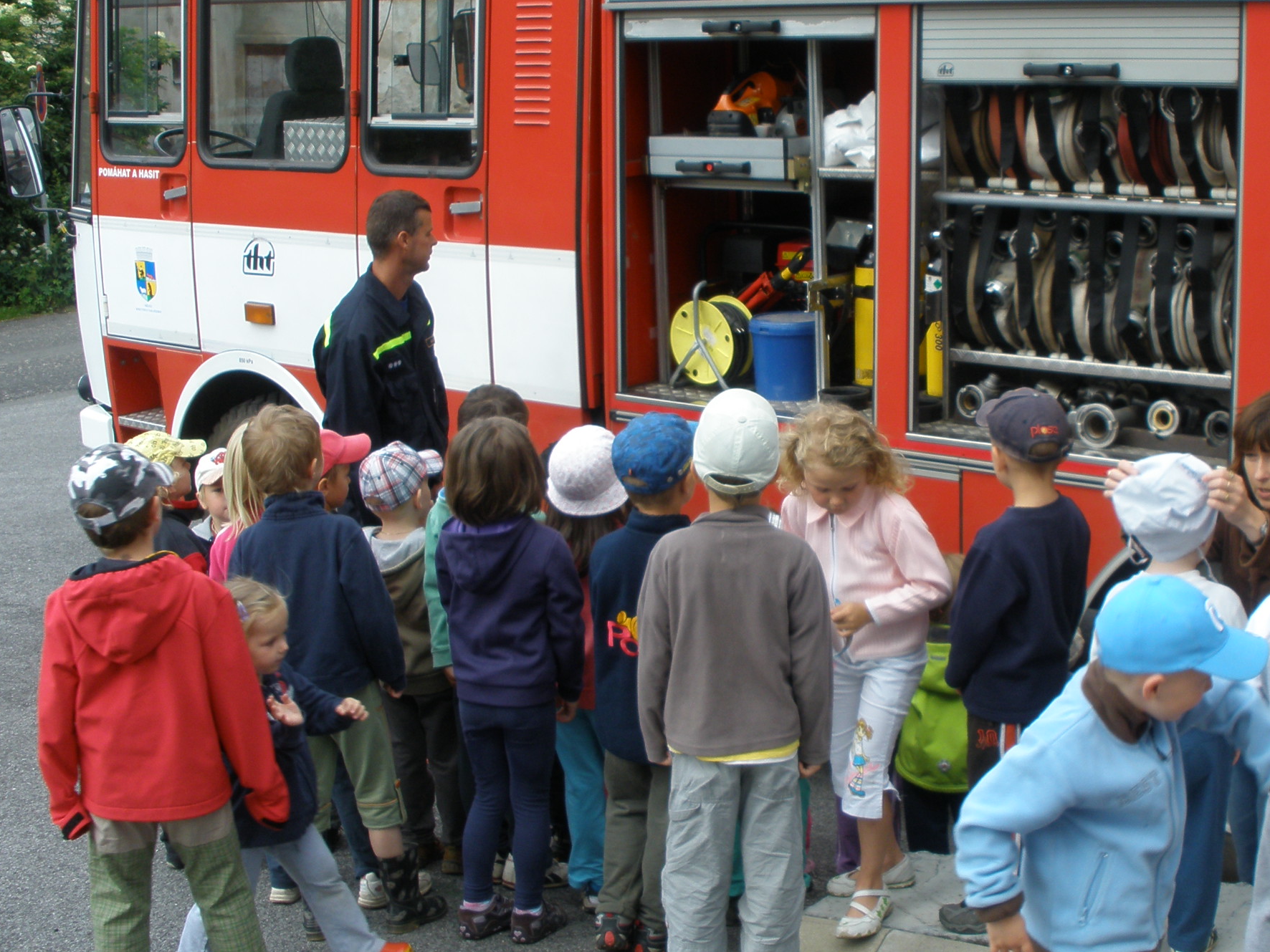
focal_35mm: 52
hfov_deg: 36.4
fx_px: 1908
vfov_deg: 27.9
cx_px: 850
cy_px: 353
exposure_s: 1/100
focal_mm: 6.3
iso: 80
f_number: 5.6
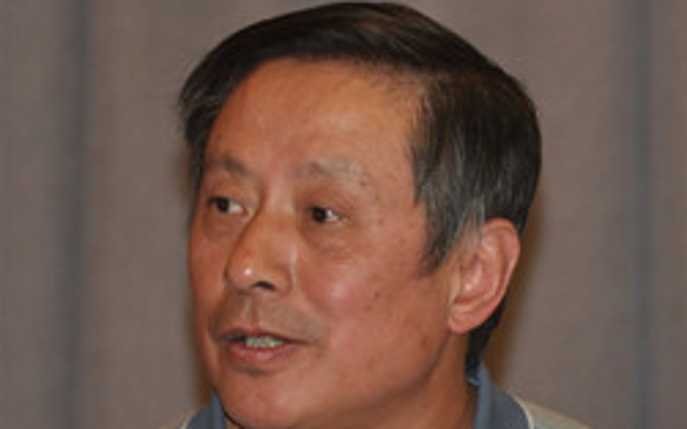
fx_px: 9237
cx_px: 342
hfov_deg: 4.3
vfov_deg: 2.7
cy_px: 424
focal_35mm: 493
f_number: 5.6
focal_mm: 135
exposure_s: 1/60
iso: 800
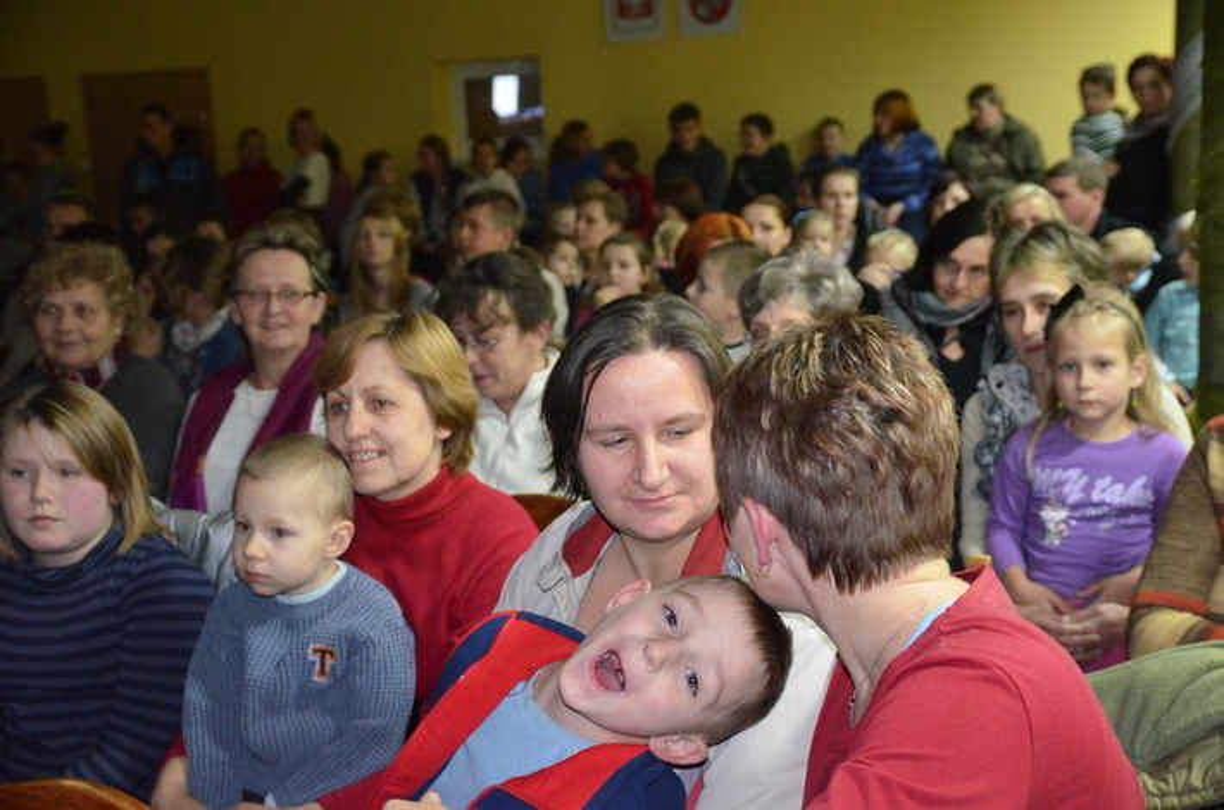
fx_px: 1628
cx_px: 612
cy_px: 405
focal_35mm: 48
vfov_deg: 27.9
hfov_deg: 41.2
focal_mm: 32
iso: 3200
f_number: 3.3
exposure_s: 1/60
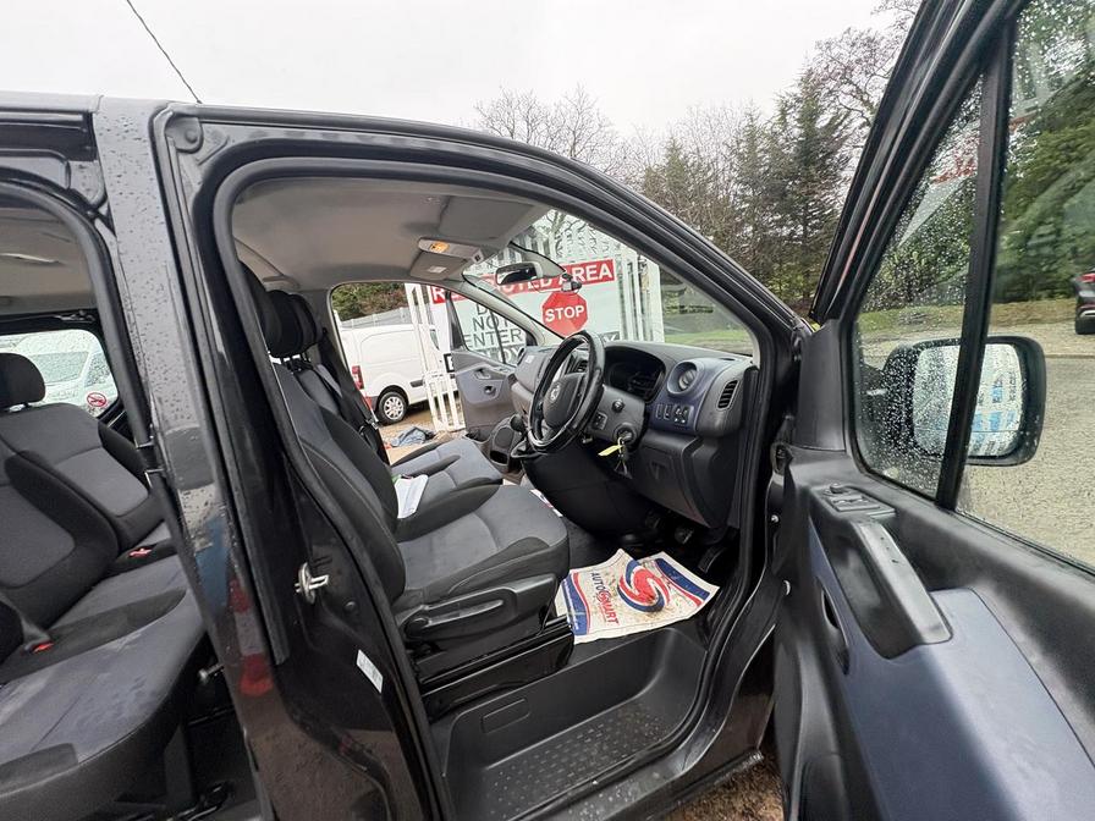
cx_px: 548
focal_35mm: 14
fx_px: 443
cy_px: 410
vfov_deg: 85.7
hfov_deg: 102.1
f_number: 2.2
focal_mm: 2.22
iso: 80
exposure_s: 1/99
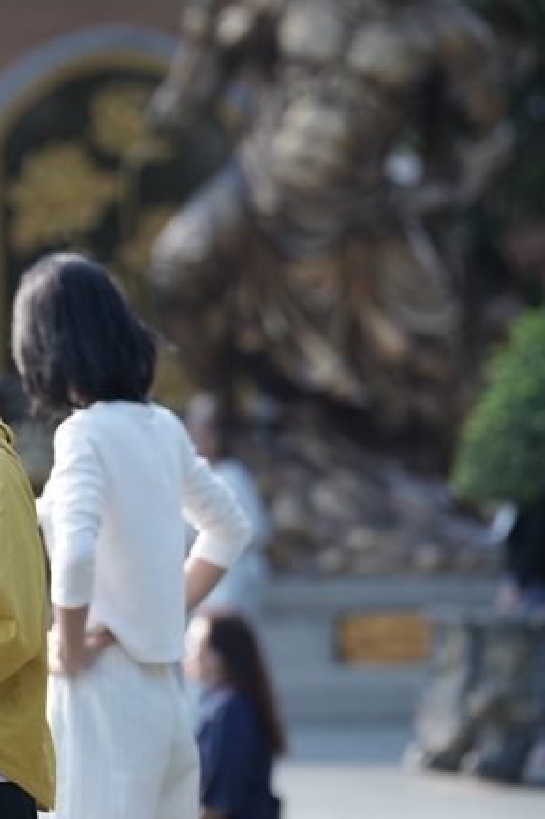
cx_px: -13
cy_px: 460
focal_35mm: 310
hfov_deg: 4.4
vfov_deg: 6.6
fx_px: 7045
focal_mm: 139
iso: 500
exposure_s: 1/2000
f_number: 2.8
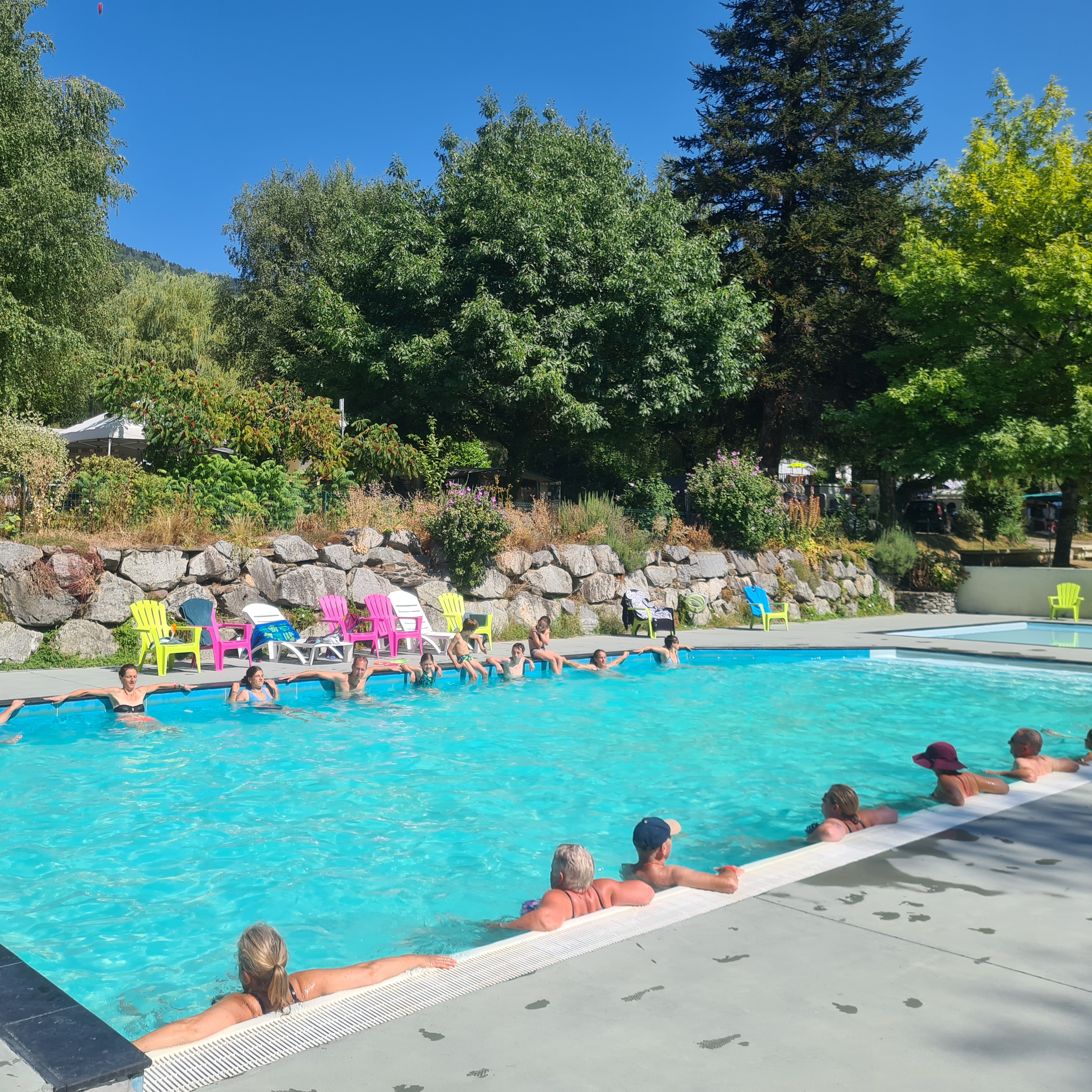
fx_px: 1106
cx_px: 505
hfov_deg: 52.5
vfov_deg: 52.5
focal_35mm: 31
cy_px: 551
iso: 50
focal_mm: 5.4
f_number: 1.8
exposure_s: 1/2680
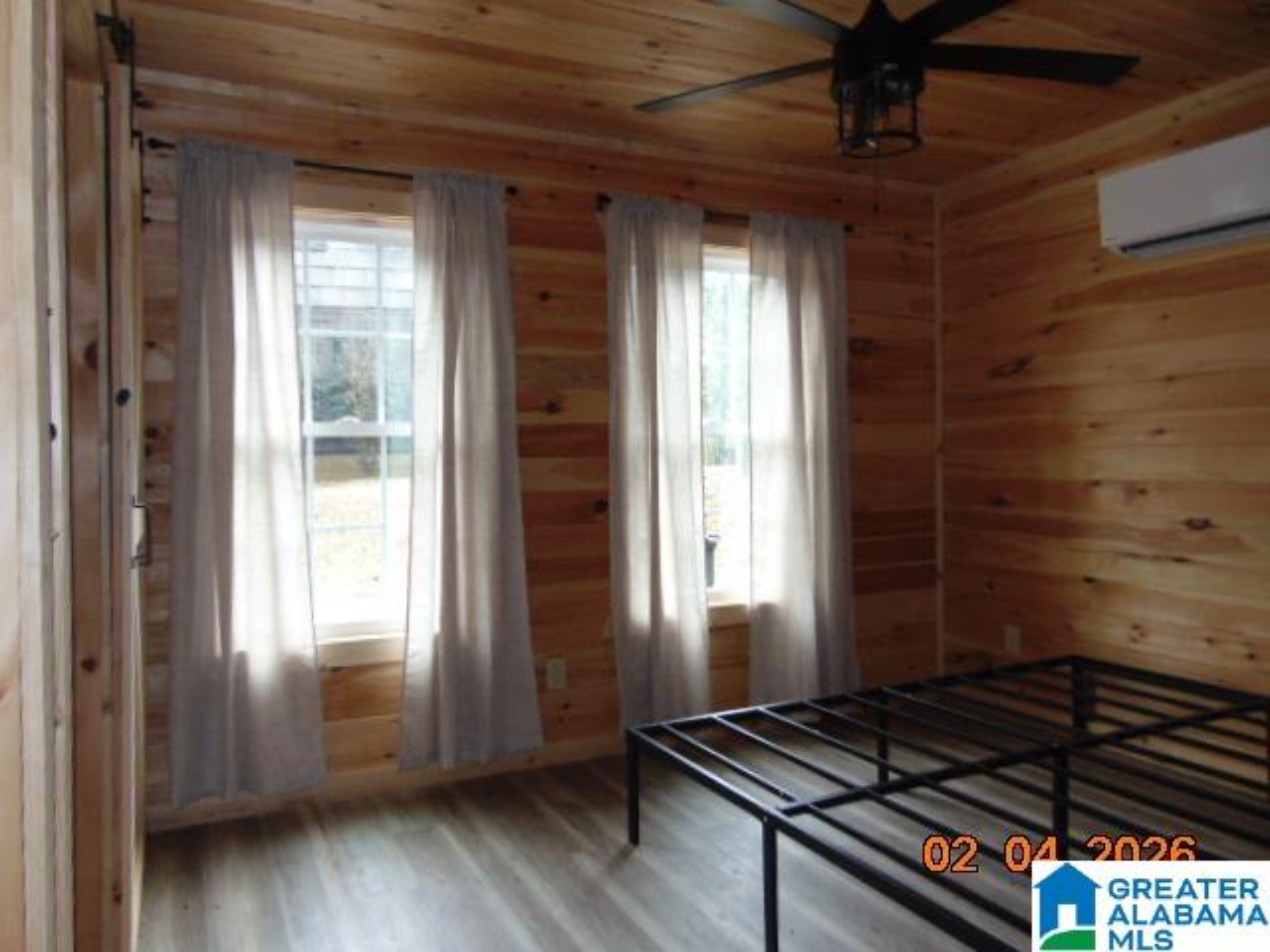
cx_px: 635
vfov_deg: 54.9
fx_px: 917
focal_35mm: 25
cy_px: 476
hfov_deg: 69.4
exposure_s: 1/30
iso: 200
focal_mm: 4.5
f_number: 3
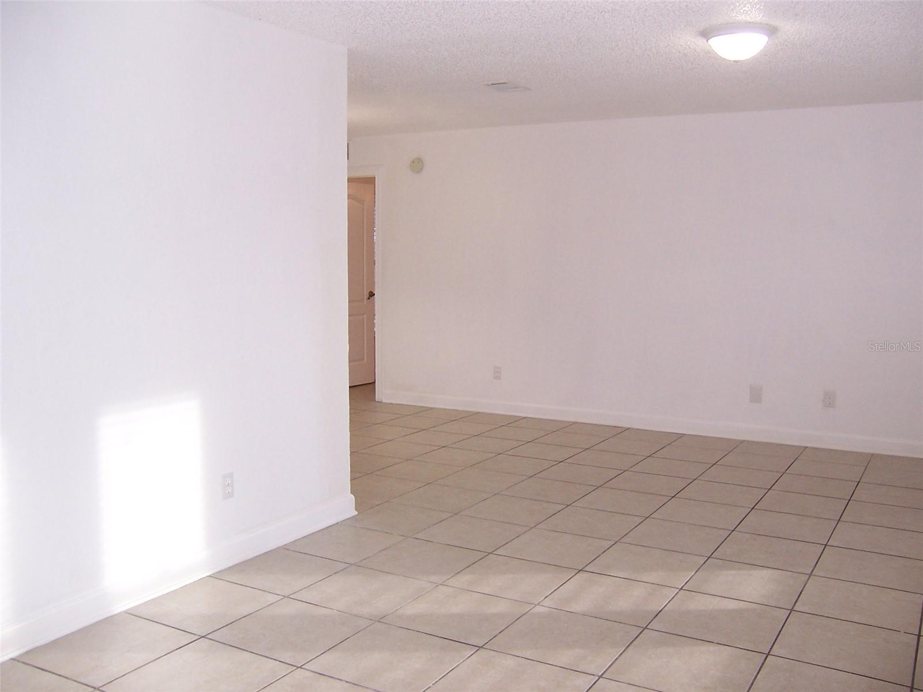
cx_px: 462
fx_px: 880
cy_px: 346
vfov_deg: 42.9
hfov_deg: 55.4
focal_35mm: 33
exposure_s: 1/90
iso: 140
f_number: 2.8
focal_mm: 5.5
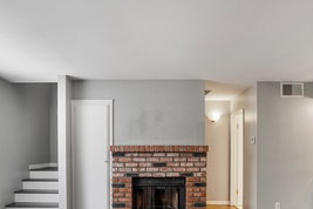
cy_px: 154
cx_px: 159
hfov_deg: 67.4
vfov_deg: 46.4
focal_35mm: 27
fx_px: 235
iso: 400
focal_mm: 10
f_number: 8
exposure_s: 1/30
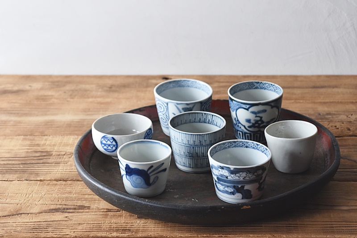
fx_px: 818
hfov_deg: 24.6
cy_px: 119
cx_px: 178
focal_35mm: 82
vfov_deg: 16.5
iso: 800
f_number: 5.6
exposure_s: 1/15
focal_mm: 55
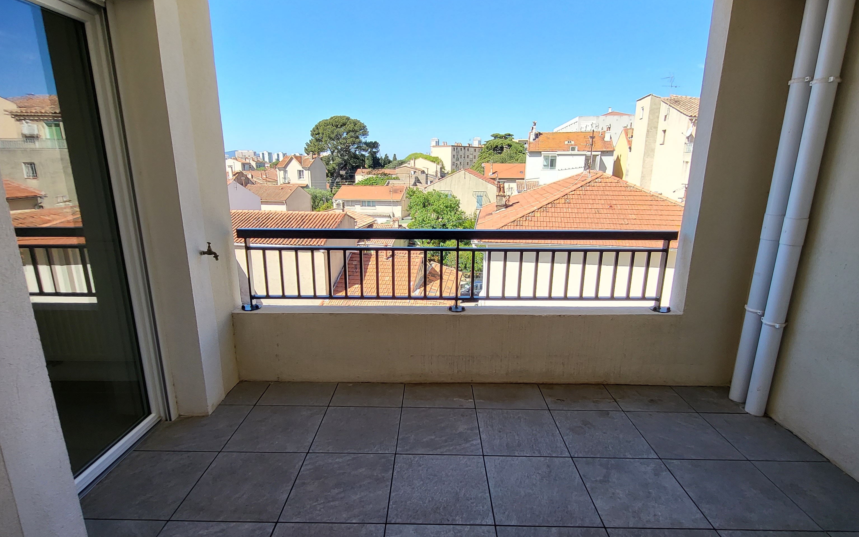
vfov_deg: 65.0
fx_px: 421
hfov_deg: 91.1
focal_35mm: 18
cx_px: 439
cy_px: 278
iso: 32
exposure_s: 1/414
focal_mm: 1.74
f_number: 2.2
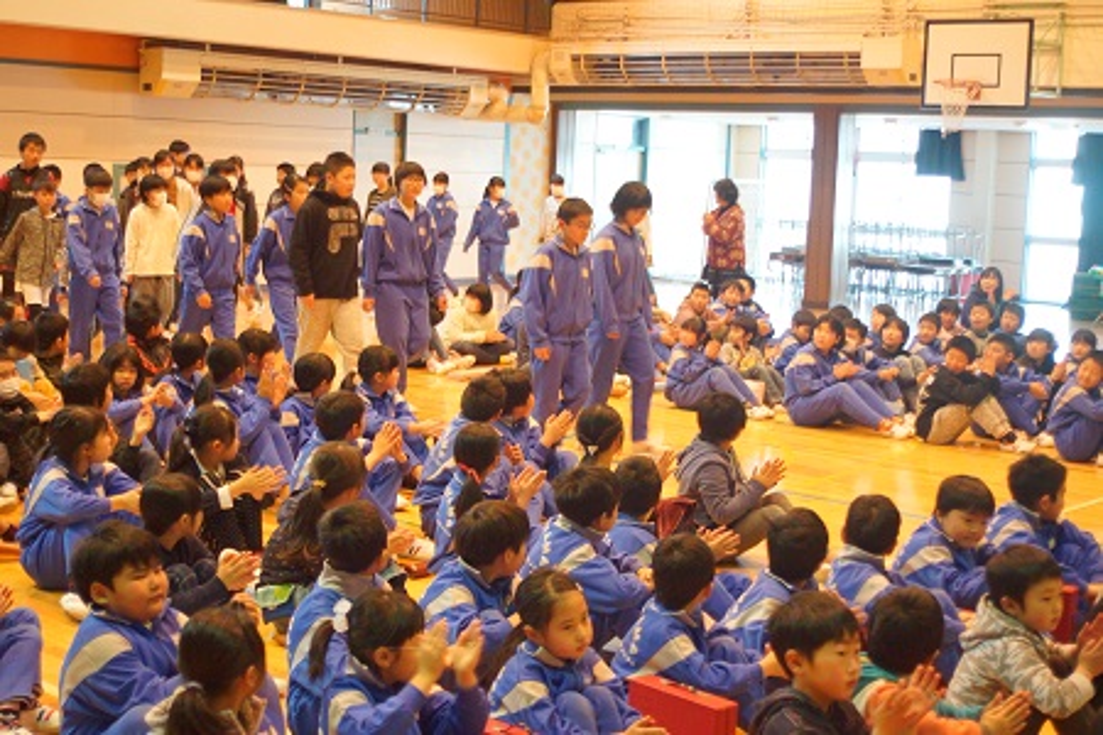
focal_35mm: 52
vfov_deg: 25.8
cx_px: 552
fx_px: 1608
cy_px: 368
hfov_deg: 37.9
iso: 1600
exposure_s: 1/100
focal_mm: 35
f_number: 3.5
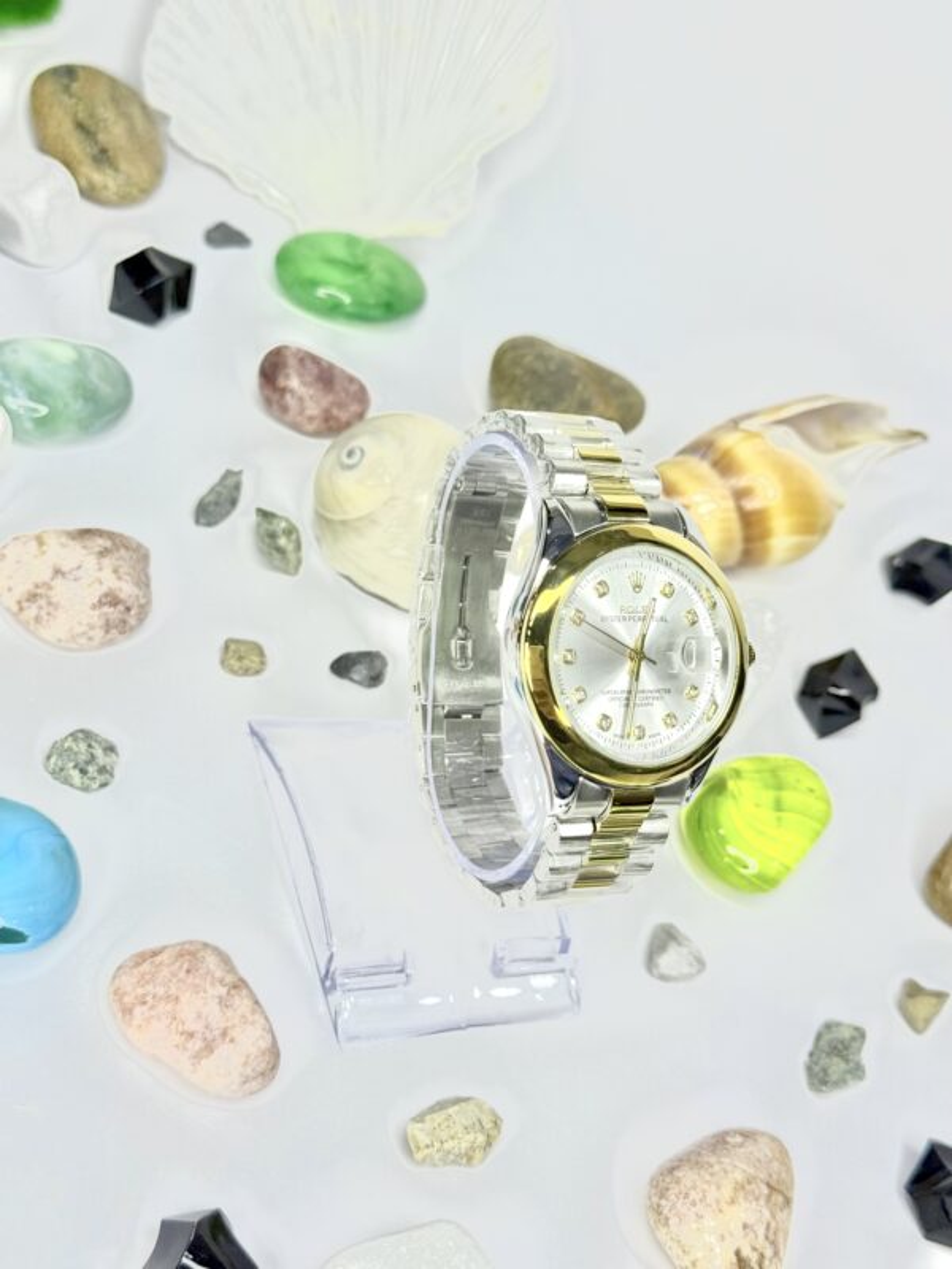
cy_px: 634
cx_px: 476
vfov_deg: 39.7
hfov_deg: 30.3
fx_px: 1760
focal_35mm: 48
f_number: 1.78
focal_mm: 6.76
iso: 80
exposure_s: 1/349
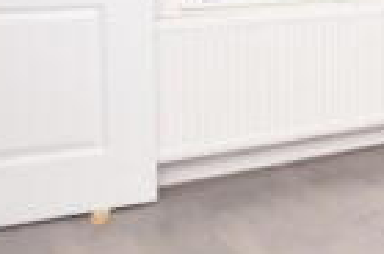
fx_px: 756
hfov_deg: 19.3
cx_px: 735
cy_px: -58
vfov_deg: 18.1
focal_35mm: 71
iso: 100
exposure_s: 1/60
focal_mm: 10
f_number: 4
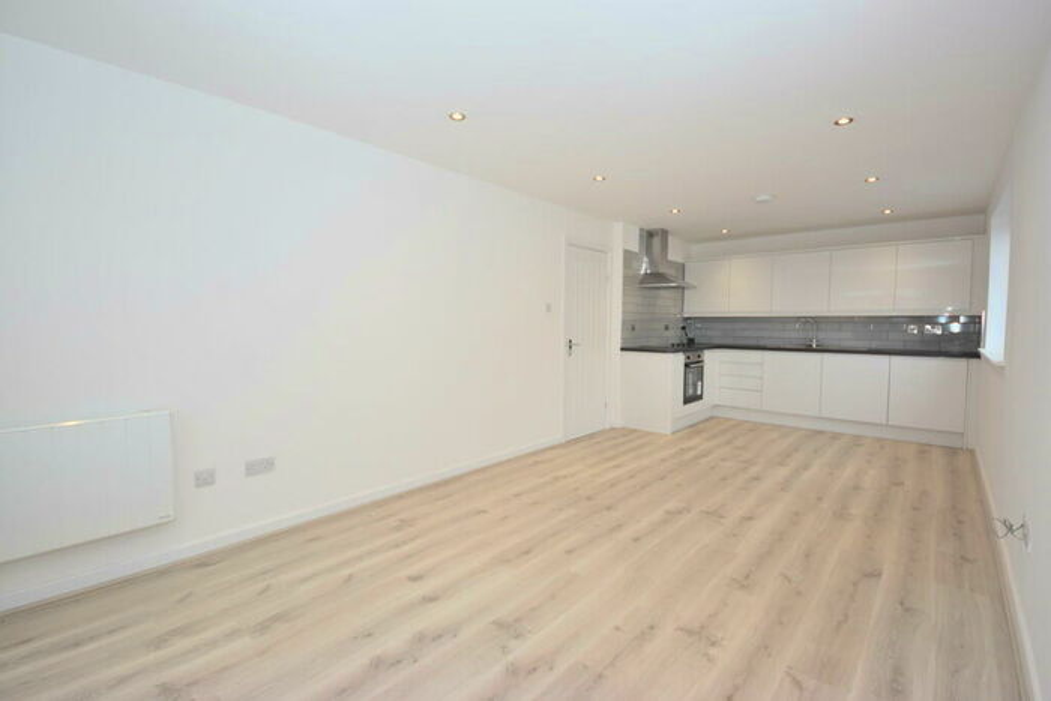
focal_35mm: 20
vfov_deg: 63.2
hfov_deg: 85.4
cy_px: 350
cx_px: 526
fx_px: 569
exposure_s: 1/125
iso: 500
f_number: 5.6
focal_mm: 13
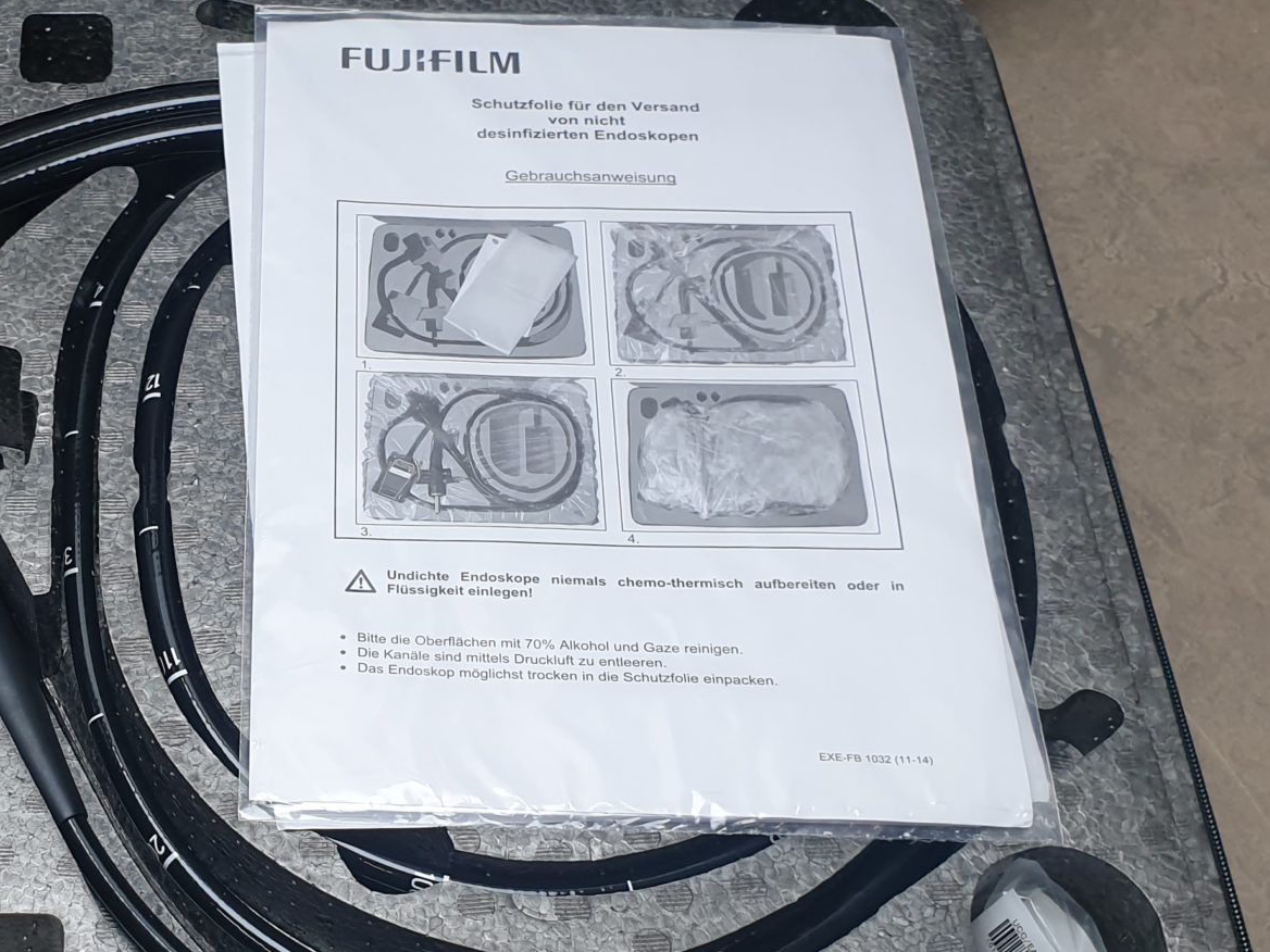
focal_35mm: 57
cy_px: 657
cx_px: 136
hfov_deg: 32.2
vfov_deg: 25.5
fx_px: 2091
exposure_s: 1/100
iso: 80
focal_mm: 4.3
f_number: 2.4
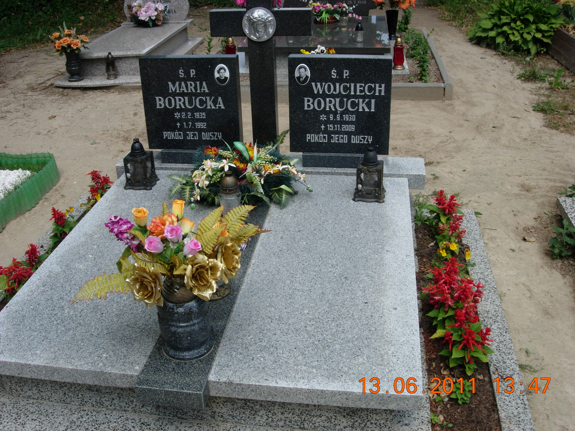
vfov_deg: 37.7
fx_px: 631
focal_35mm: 38
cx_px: 288
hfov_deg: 49.0
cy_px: 216
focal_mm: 7.8
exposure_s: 1/418
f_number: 4.8
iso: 64
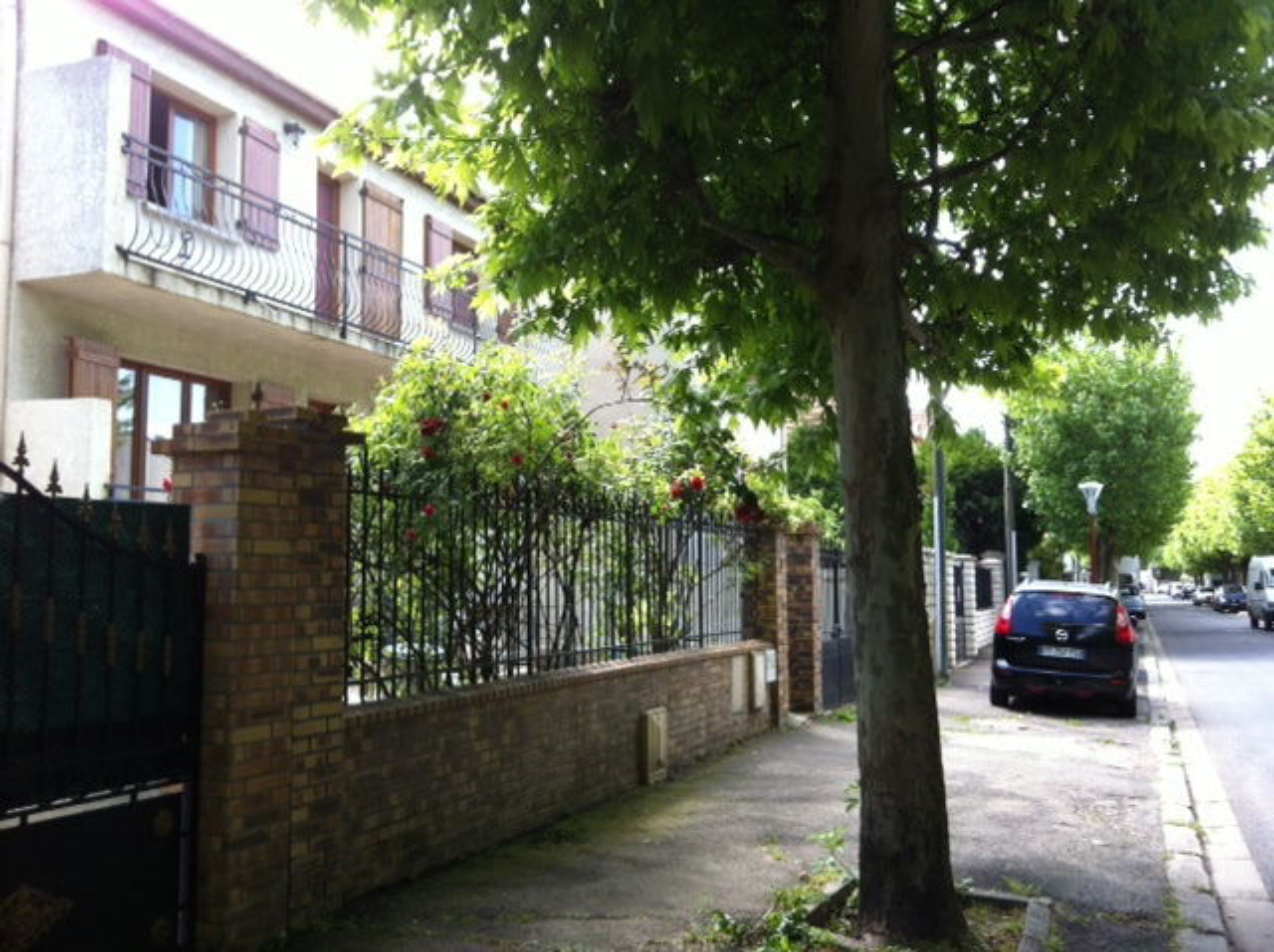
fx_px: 1286
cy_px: 476
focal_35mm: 35
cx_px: 637
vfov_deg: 40.6
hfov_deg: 52.7
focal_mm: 3.85
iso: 80
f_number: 2.8
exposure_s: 1/151
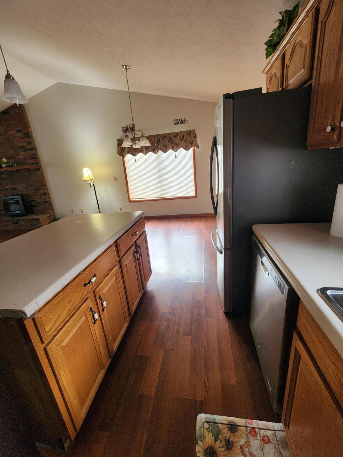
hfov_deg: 89.9
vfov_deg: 106.2
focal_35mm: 13
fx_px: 172
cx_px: 172
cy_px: 228
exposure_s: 1/60
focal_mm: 2.2
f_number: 2.2
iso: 400
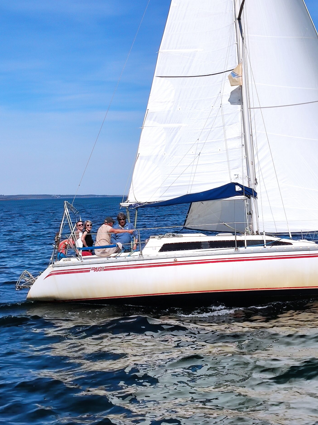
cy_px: 181
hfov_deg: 24.8
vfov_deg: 32.6
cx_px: 181
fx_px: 723
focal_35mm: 59
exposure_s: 1/3982
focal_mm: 4.77
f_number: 1.75
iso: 112
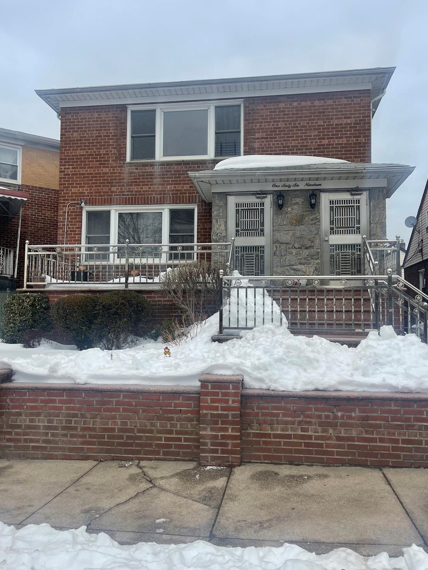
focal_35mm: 26
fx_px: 429
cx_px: 219
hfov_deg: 53.1
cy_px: 286
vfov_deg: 67.3
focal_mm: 5.1
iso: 32
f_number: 1.6
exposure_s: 1/3344
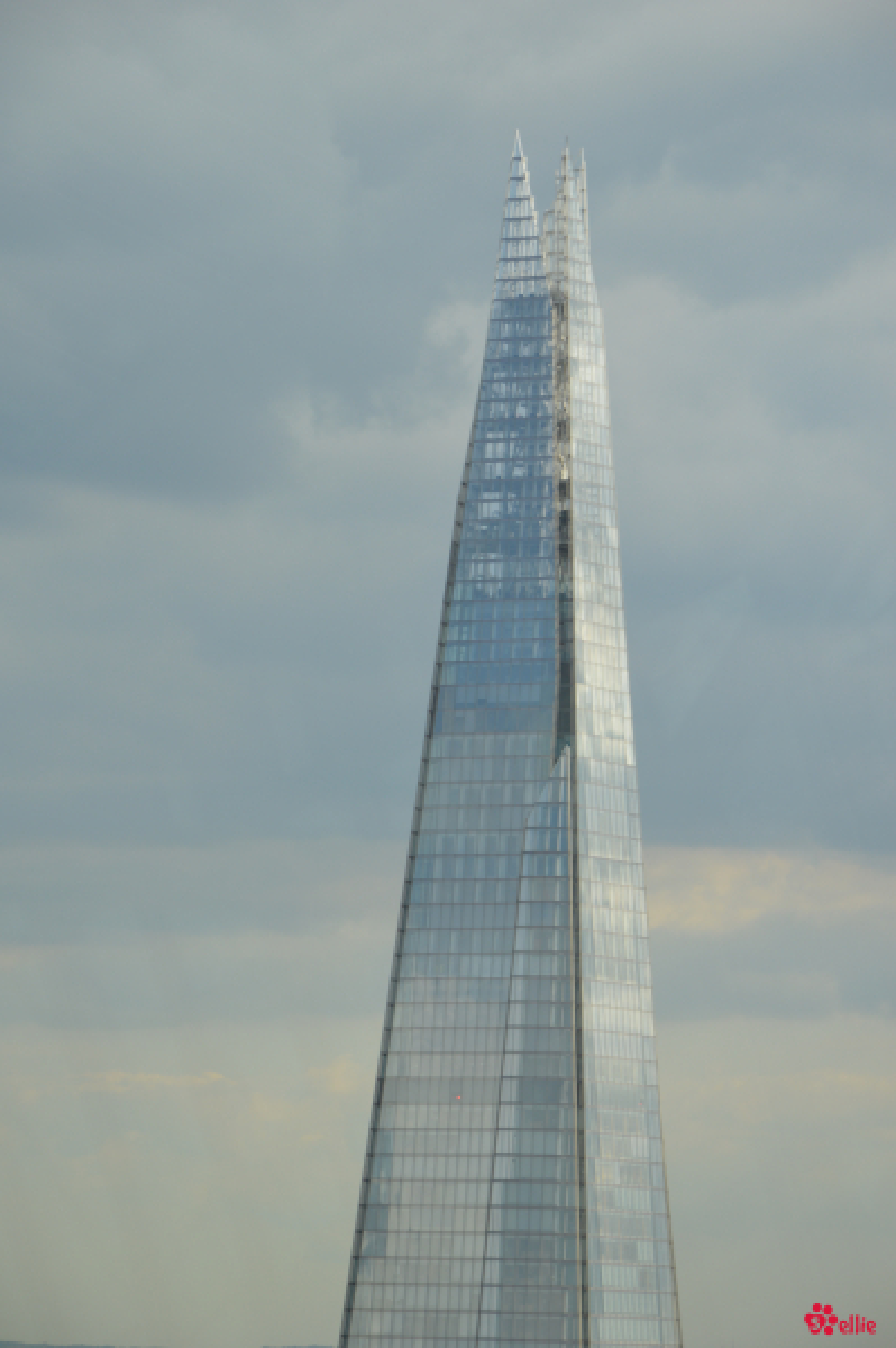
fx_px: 5890
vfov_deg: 13.1
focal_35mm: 158
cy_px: 674
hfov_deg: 8.7
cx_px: 448
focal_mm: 105
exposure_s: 1/250
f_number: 8
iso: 100
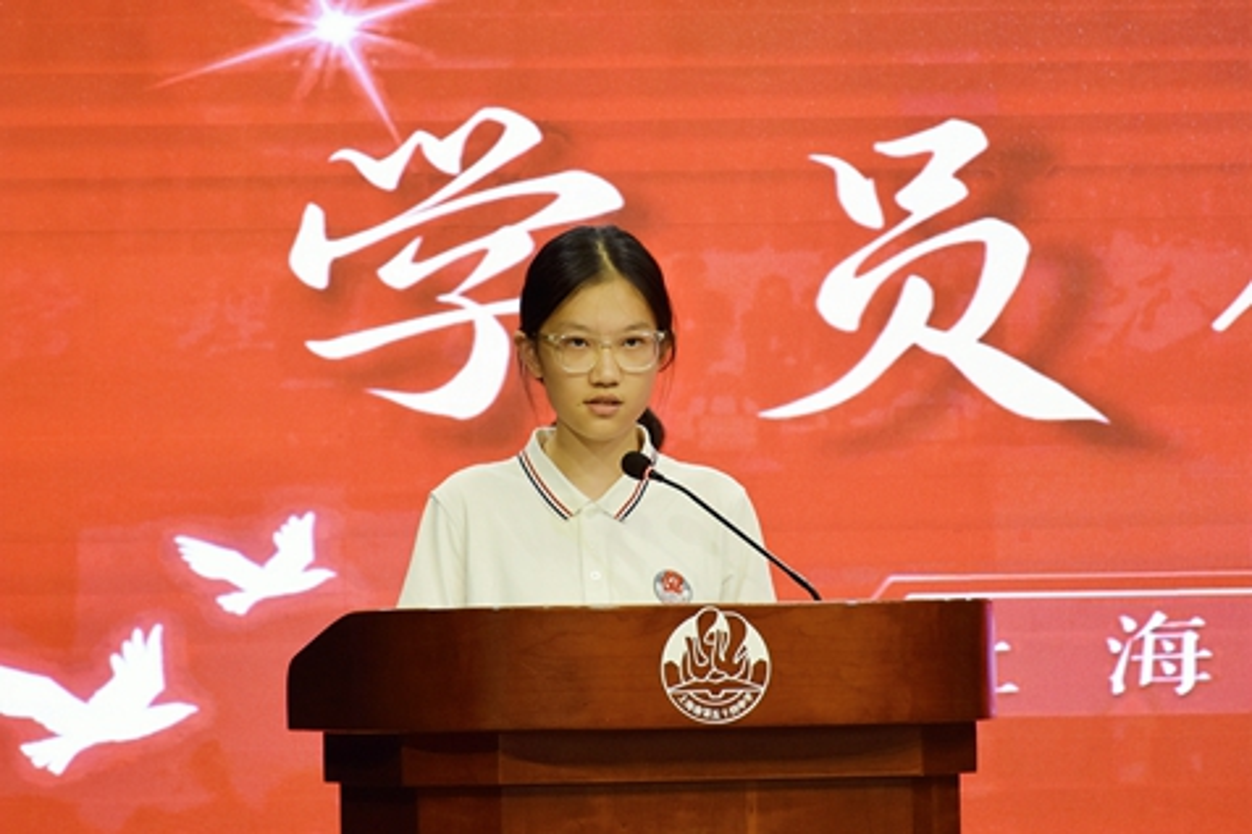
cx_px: 626
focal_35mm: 210
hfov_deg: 9.8
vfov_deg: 6.5
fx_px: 7303
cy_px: 417
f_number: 5.6
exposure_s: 1/125
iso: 1250
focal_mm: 140
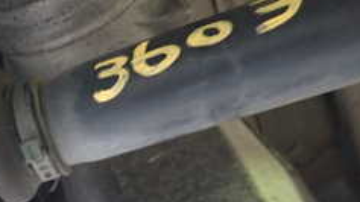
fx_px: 658
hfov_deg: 26.9
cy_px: 208
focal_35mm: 69
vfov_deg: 17.0
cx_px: -77
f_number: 2
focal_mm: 4.5
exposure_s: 1/13
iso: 800
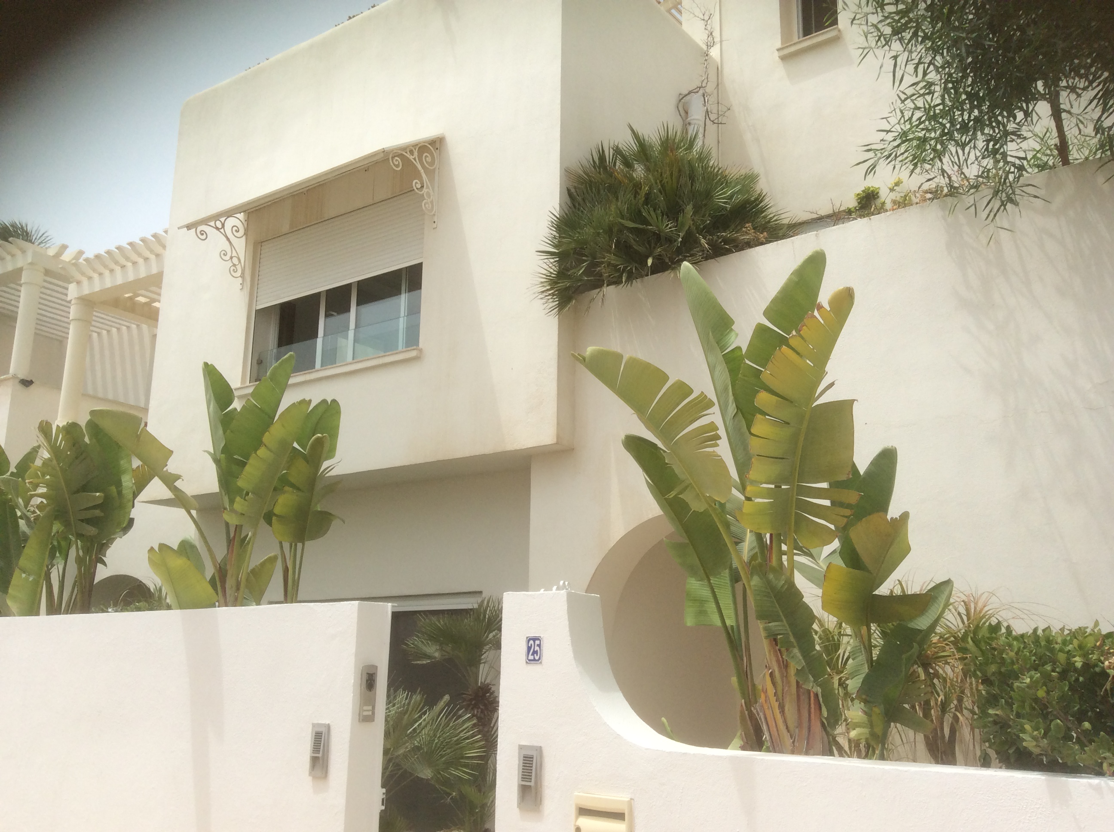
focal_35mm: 32
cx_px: 557
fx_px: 1028
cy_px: 416
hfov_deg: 56.9
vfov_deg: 44.1
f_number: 2.4
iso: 32
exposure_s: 1/1845
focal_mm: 3.3
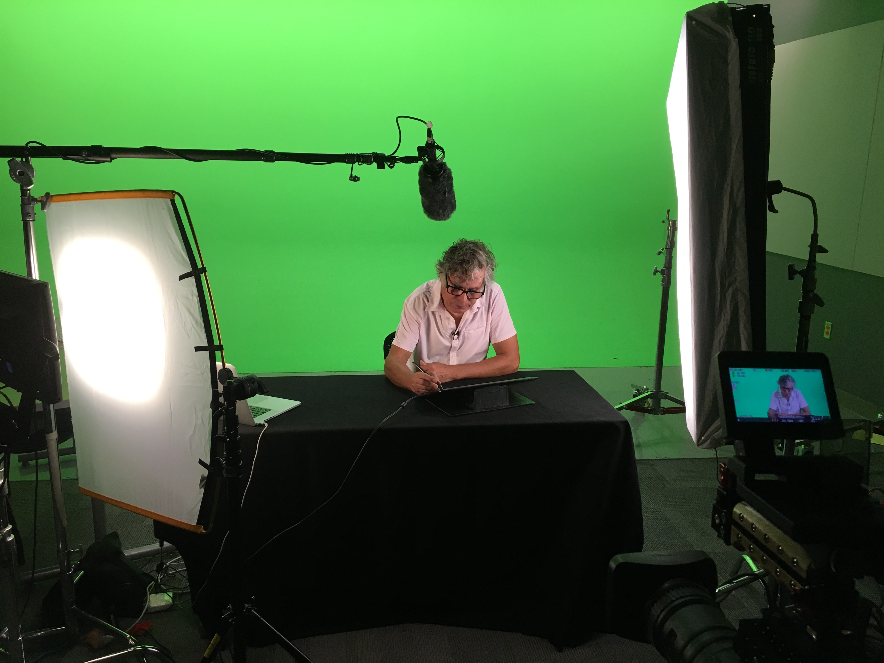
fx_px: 741
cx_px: 442
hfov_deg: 61.7
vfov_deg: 48.2
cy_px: 332
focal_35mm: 29
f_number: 2.2
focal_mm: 4.15
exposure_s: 1/30
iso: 40
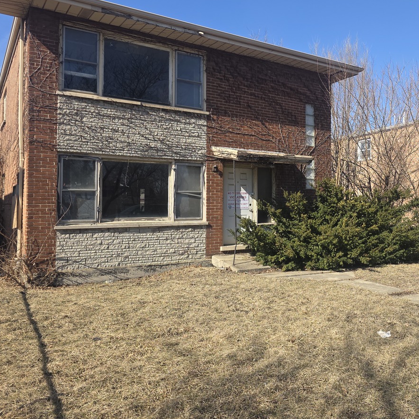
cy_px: 192
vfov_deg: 49.7
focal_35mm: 33
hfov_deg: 47.7
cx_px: 318
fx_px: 452
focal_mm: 6.3
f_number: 1.7
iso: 12
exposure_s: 1/604
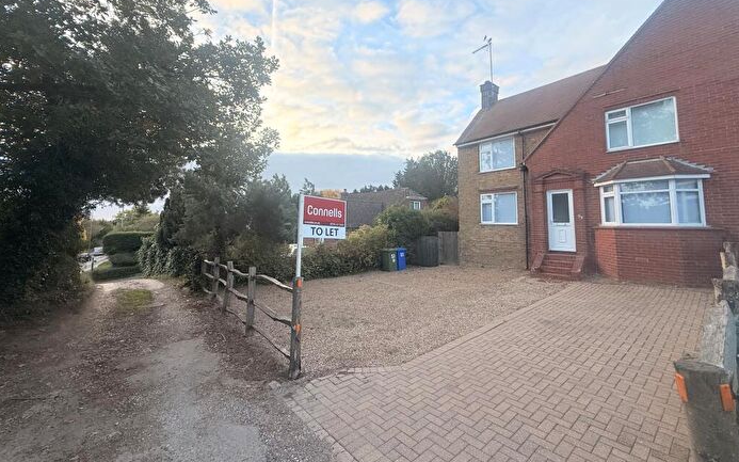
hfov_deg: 101.5
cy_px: 196
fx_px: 302
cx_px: 370
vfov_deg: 74.3
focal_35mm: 15
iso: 50
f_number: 2.2
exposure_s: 1/531
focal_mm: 2.22
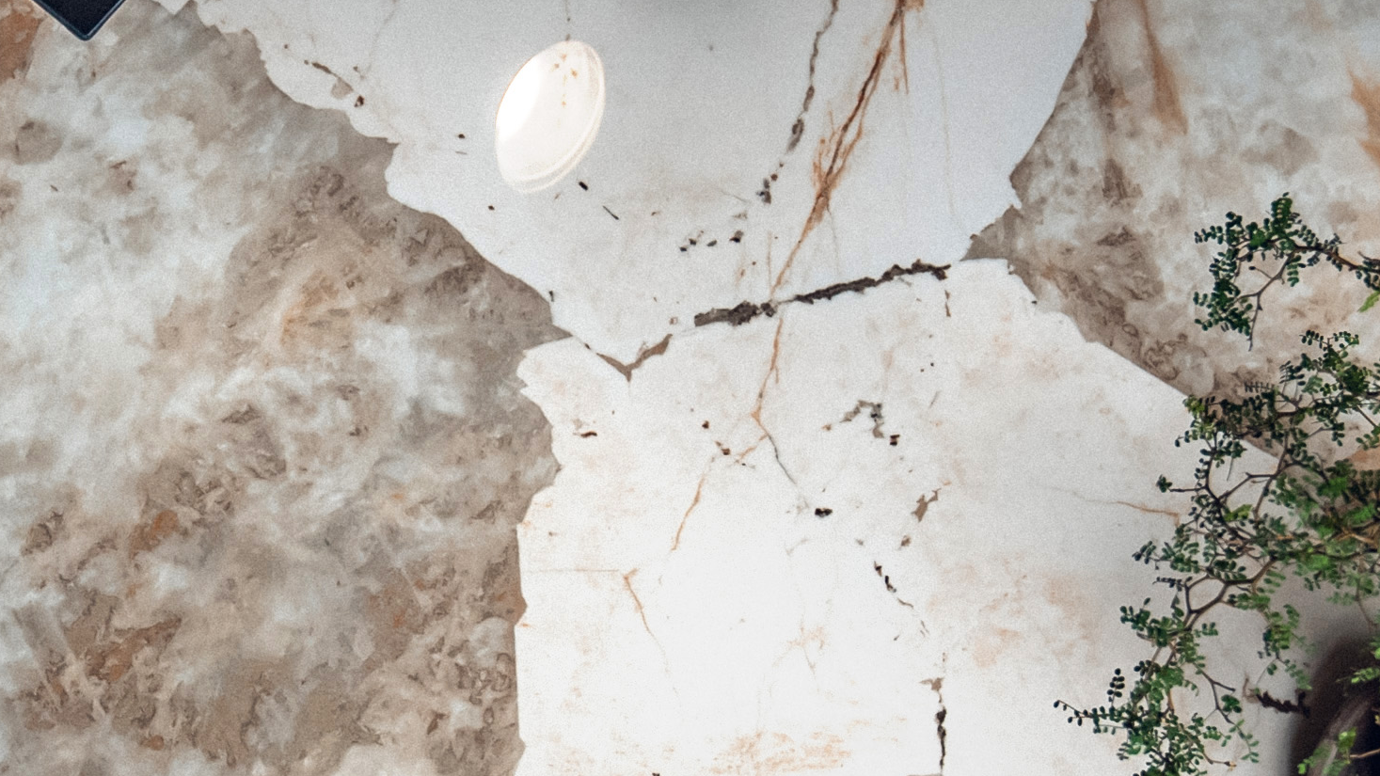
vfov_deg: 11.7
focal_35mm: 103
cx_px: 395
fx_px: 3769
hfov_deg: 20.6
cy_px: 493
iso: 640
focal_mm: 34
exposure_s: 1/80
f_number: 4
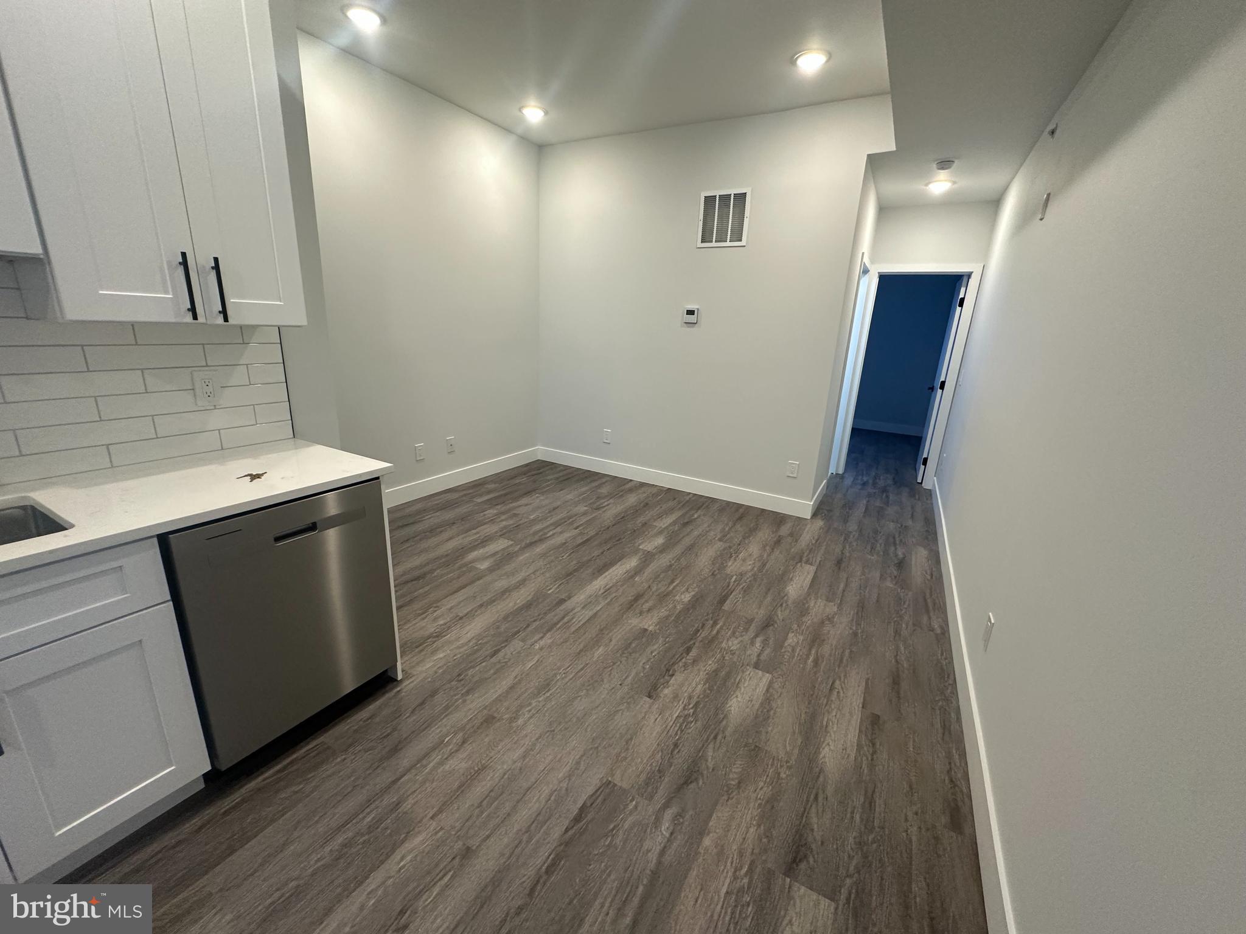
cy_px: 467
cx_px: 623
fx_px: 504
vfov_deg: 85.7
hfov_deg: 102.1
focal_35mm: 14
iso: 250
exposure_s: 1/120
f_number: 2.2
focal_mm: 2.22
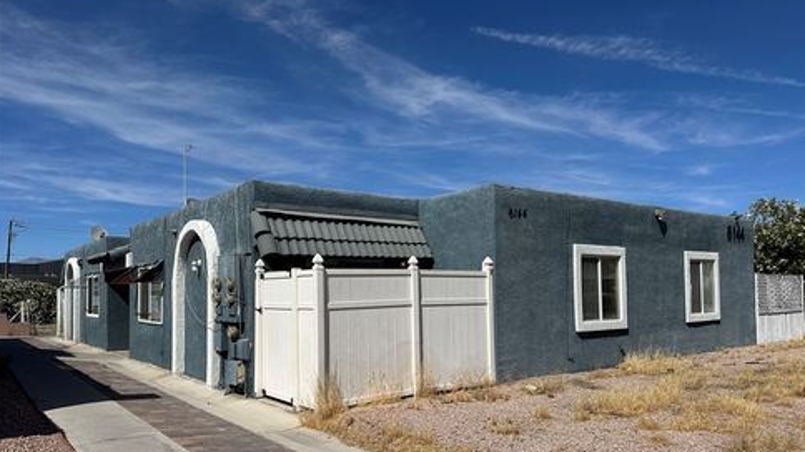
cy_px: 270
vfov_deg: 42.7
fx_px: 576
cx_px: 406
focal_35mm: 27
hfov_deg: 69.9
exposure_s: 1/10753
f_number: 1.78
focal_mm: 6.86
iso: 80
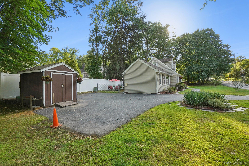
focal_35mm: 15
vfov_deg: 77.3
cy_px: 83
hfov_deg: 100.4
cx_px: 124
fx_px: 104
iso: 640
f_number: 8
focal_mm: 10
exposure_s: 1/160
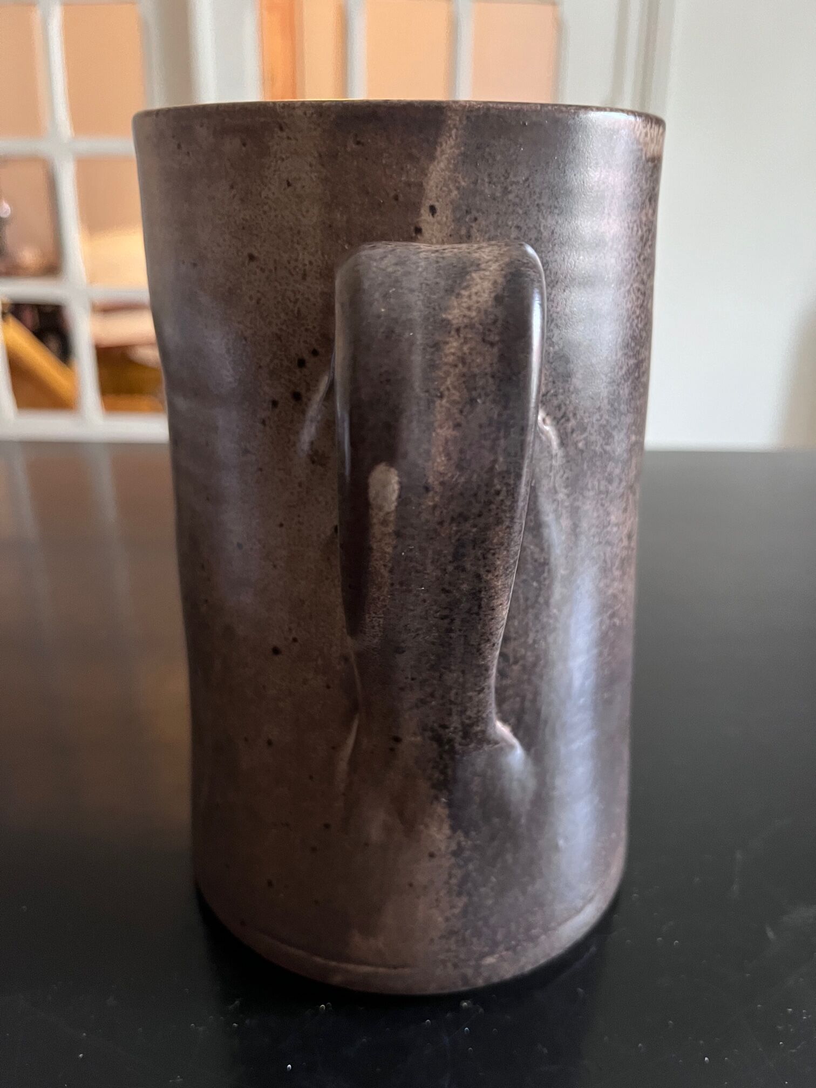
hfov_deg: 53.1
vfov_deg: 67.3
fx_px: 817
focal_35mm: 26
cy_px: 544
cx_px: 408
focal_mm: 5.1
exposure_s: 1/25
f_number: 1.6
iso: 500
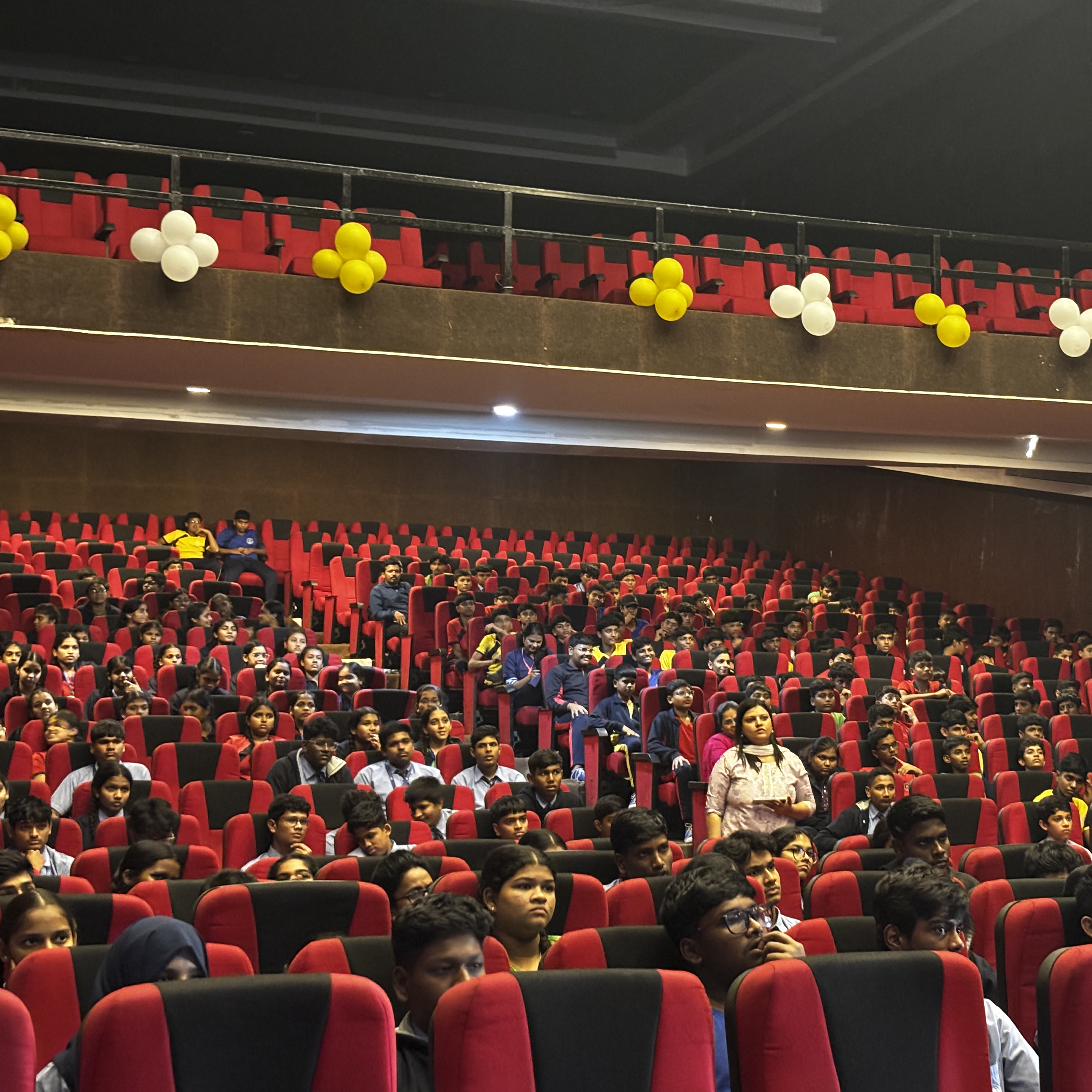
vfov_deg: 27.7
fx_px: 2213
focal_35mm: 62
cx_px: 735
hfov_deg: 27.5
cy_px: 540
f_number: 1.6
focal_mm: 5.96
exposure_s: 1/20
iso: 500
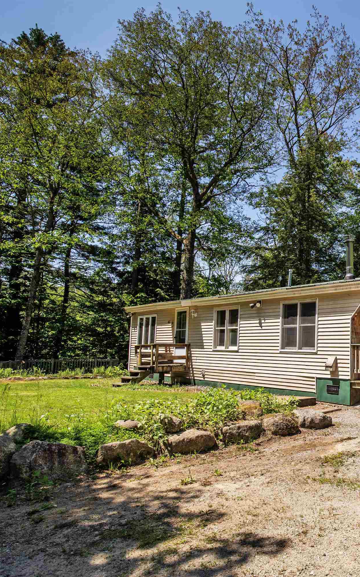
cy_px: 294
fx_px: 393
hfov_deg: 40.2
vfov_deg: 72.5
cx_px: 393
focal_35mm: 25
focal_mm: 16
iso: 100
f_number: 9
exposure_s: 1/125
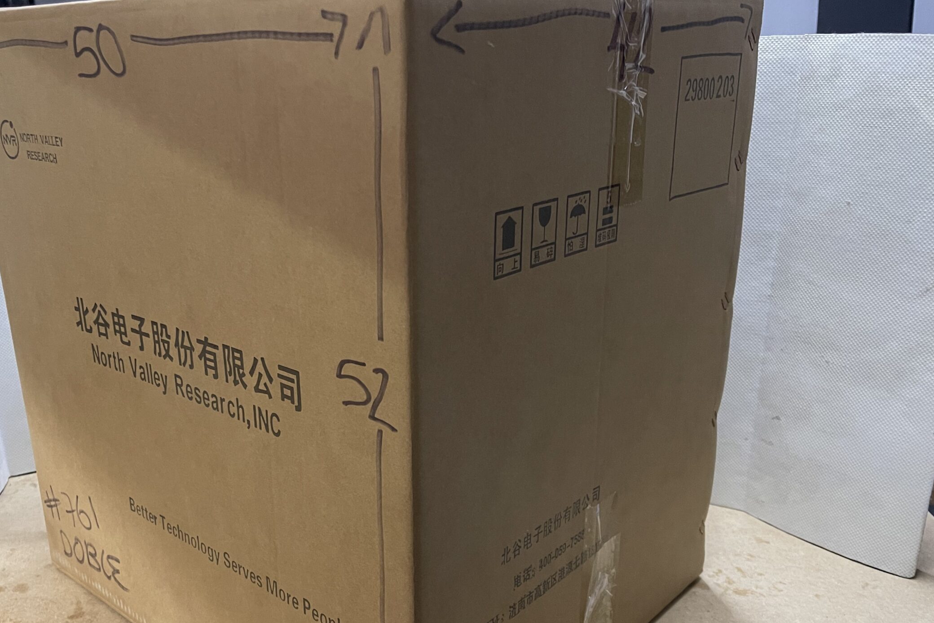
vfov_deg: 40.9
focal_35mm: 32
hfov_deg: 58.4
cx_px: 388
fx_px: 830
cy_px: 374
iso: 500
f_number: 1.6
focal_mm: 5.1
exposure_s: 1/40
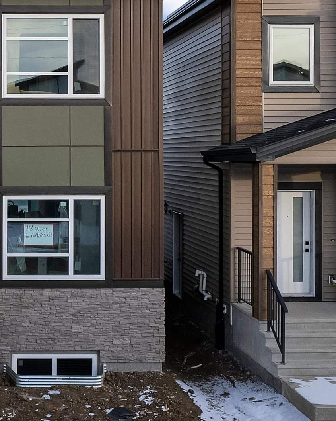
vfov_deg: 31.2
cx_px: -16
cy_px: 135
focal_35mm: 60
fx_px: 746
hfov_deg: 24.0
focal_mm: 8.38
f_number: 2.4
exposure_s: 1/730
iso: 100
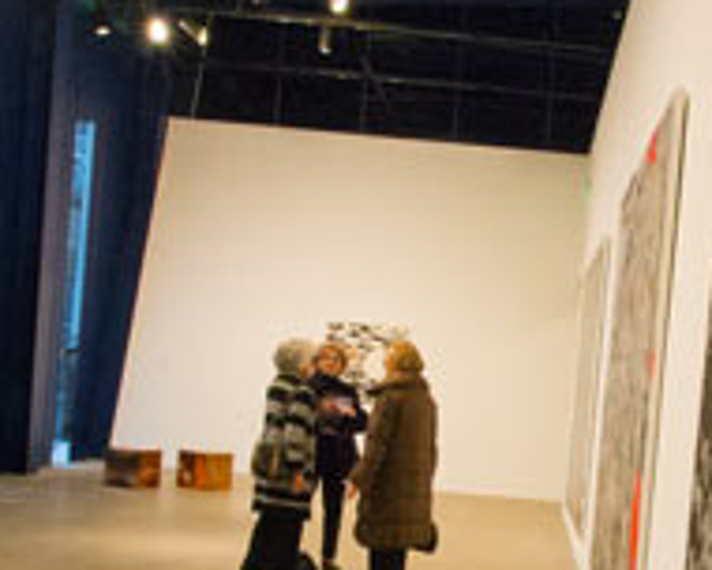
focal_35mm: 43
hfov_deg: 41.0
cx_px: 573
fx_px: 906
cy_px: 444
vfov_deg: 34.0
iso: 3200
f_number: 20
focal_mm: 10
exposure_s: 1/10
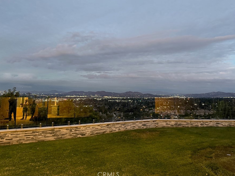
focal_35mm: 28
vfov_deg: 49.6
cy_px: 76
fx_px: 190
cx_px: 130
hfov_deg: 63.3
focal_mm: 6.76
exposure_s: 1/30
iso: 800
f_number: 1.78
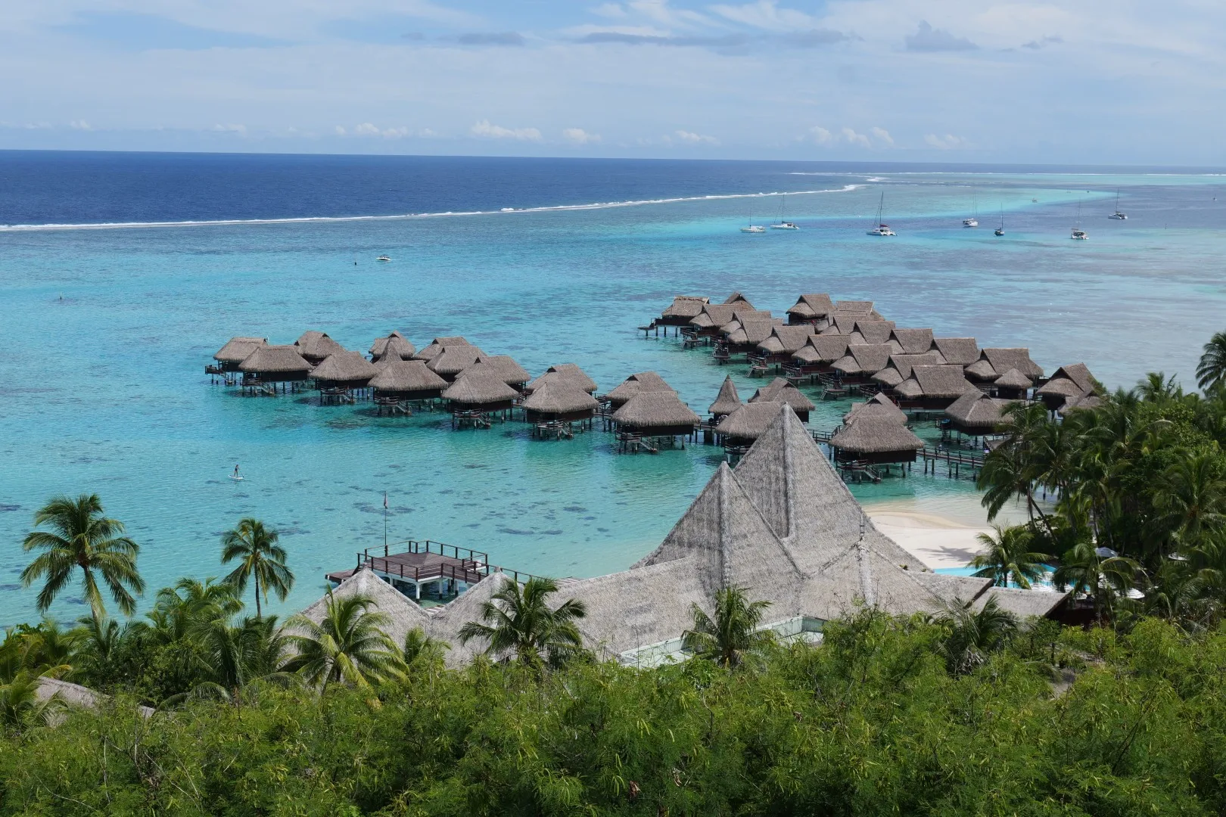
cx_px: 613
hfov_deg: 35.6
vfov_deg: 24.2
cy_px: 408
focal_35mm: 56
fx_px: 1907
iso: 100
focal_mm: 56
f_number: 8
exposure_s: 1/320
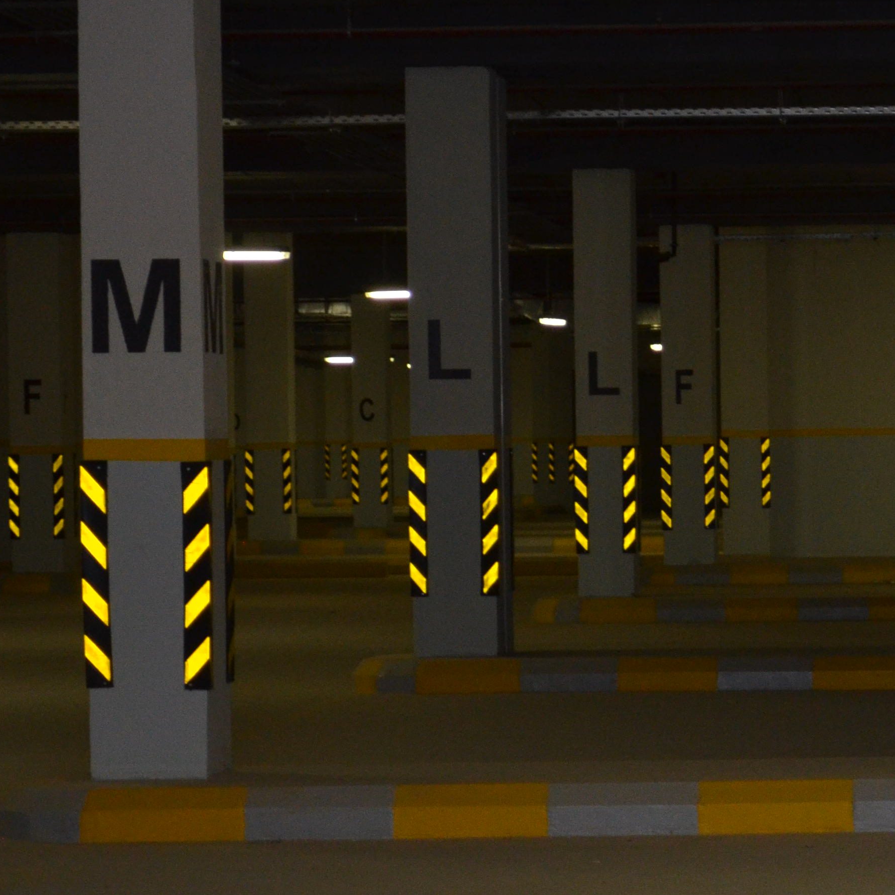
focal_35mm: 158
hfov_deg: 11.0
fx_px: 4627
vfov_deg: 11.0
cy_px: 573
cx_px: 847
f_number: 5.3
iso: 1000
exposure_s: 1/125
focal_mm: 45
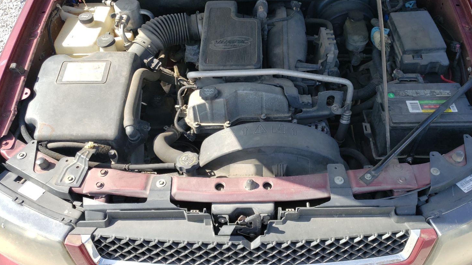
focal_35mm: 31
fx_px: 388
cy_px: 105
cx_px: 256
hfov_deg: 62.5
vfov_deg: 37.6
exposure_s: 1/909
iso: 50
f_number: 1.5
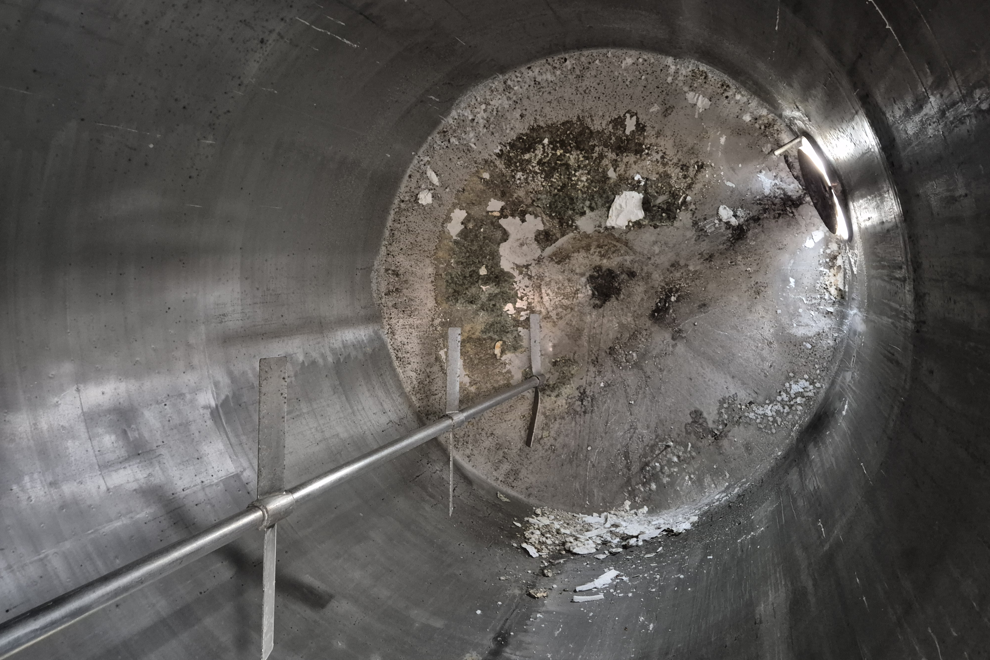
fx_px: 660
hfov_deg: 73.7
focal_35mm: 24
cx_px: 495
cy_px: 316
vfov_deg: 53.1
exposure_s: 1/33
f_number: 1.8
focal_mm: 5.4
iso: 1600
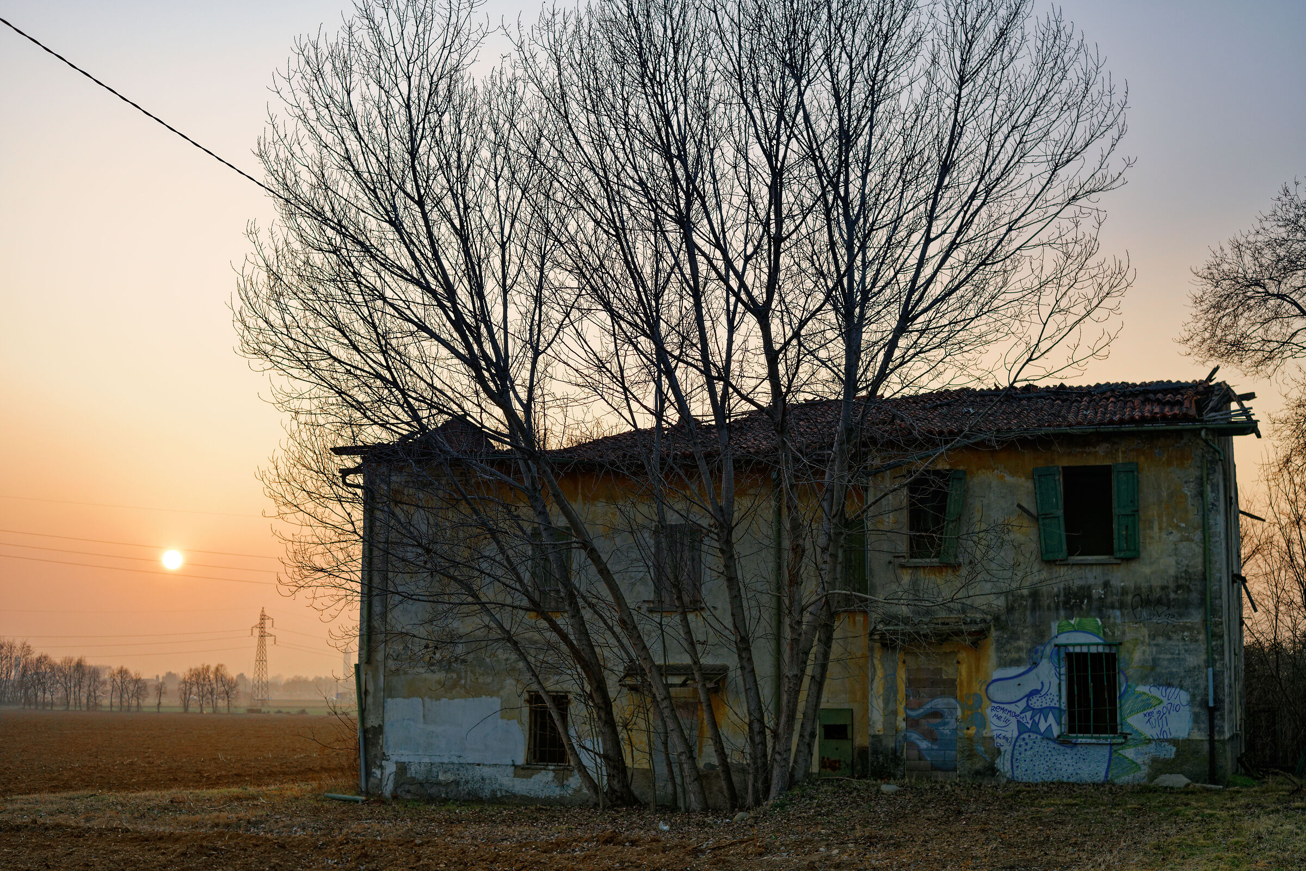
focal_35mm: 50
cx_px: 653
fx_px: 1814
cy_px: 436
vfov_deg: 27.0
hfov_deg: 39.6
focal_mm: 50
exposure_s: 1/320
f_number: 5.6
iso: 200
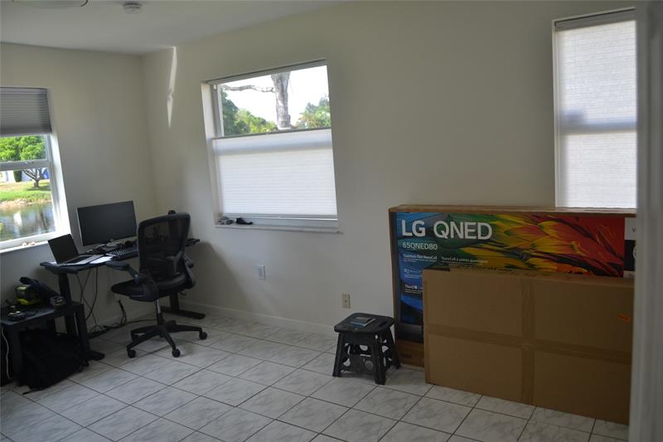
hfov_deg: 67.4
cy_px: 221
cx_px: 332
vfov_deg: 47.9
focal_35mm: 27
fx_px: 497
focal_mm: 18
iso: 400
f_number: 3.5
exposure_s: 1/60
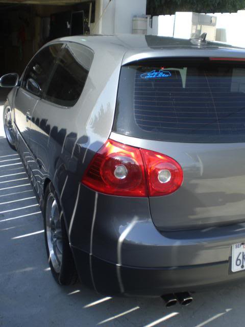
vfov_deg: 49.0
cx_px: 122
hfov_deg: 37.7
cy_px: 164
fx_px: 359
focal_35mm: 38
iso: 50
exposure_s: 1/160
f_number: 3.1
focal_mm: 6.3
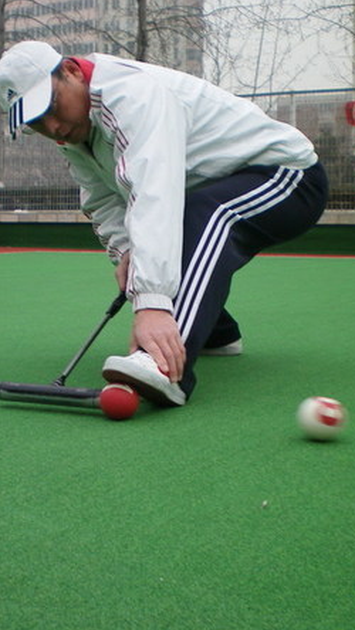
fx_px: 936
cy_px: 315
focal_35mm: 56
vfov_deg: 37.2
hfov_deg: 21.5
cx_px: 165
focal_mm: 6.3
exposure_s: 1/160
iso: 64
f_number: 3.1
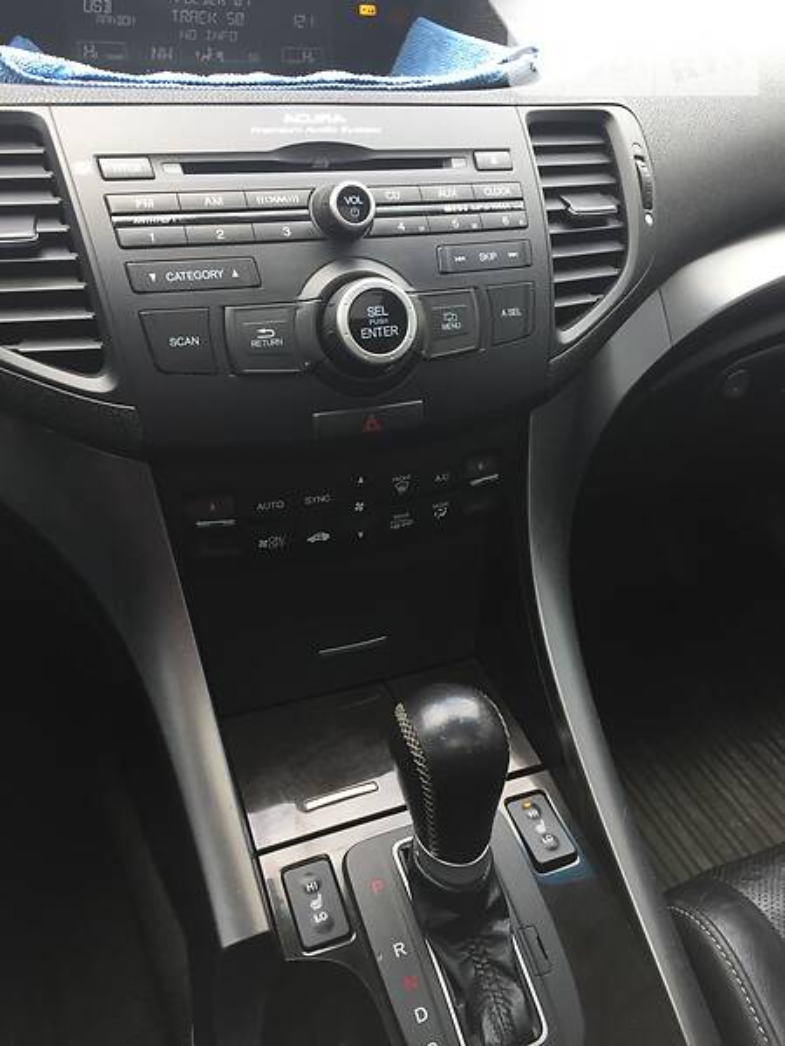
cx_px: 392
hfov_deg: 48.2
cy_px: 523
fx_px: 877
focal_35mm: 29
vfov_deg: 61.7
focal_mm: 4.2
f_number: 2.2
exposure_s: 1/33
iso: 32
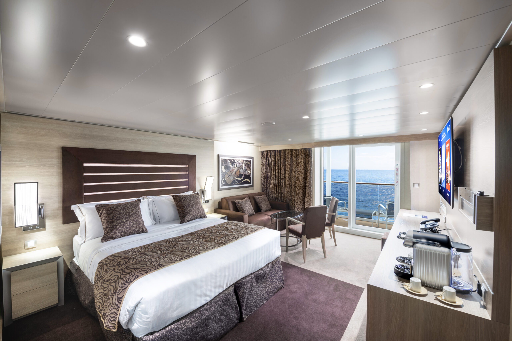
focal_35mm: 14
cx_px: 256
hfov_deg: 104.3
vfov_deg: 81.2
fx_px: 199
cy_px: 170
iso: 400
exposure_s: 1/4
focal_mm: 14
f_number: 11
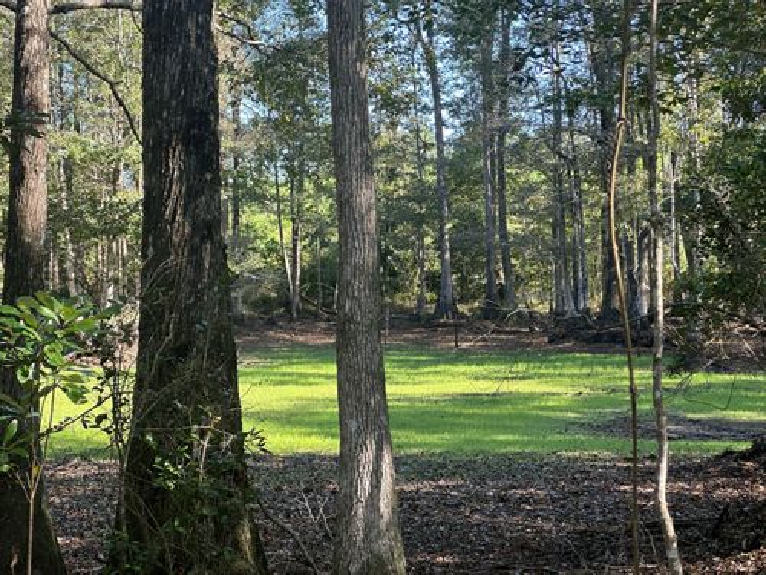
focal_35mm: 77
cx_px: 383
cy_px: 288
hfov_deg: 25.3
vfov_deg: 19.1
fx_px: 1704
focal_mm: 9
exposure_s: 1/99
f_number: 2.8
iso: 50
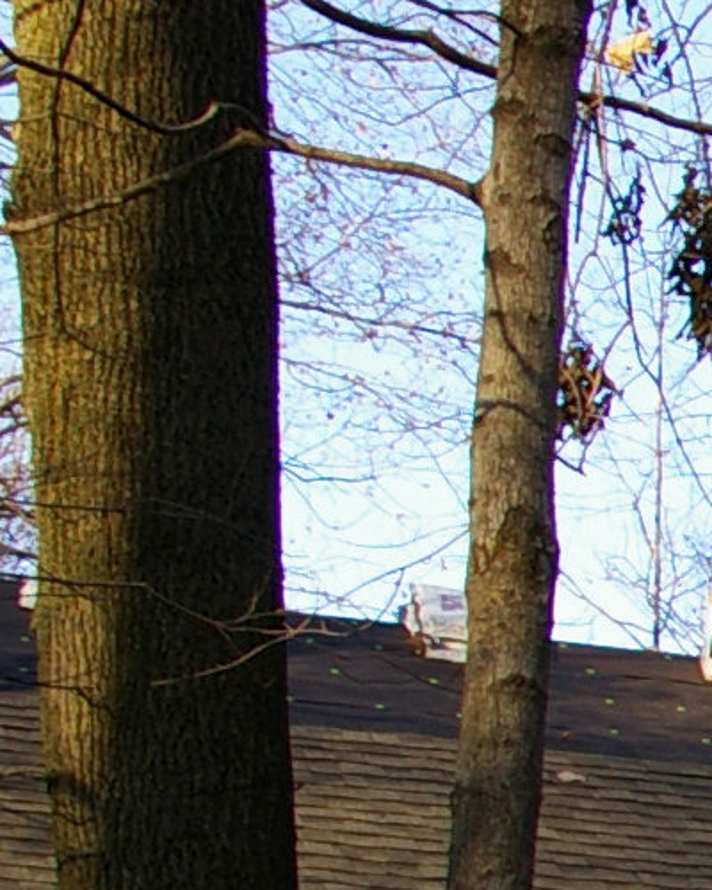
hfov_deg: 7.7
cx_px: 2079
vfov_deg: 10.7
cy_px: 970
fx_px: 4684
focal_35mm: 178
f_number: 7.1
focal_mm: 21
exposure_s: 1/160
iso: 200
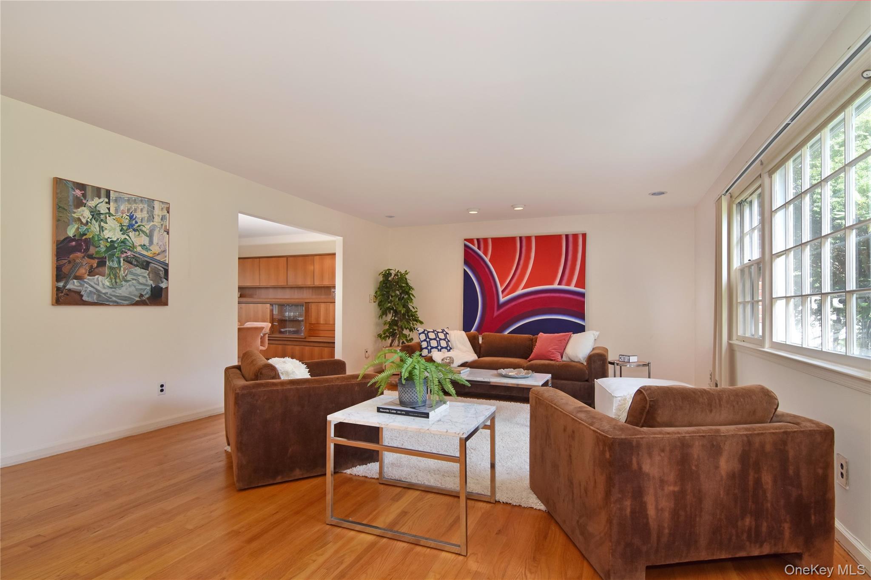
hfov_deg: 95.0
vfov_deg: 72.0
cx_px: 436
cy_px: 290
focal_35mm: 16
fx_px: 399
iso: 640
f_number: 8
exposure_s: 1/60
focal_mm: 11
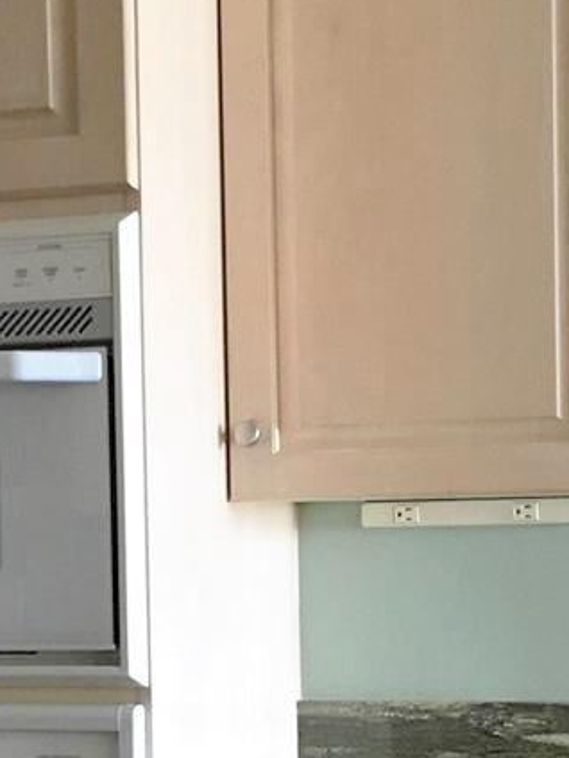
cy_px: 602
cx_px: 217
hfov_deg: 18.0
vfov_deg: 23.5
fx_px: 1797
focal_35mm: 82
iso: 250
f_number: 2.2
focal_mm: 4.15
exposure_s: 1/30
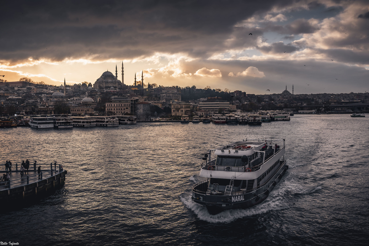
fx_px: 359
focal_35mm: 35
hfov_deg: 54.4
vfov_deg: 37.9
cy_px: 123
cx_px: 184
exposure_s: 1/125
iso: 125
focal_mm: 35
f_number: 7.1
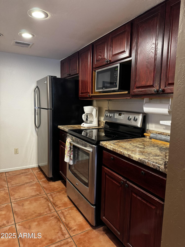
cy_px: 124
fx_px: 171
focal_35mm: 24
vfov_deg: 71.6
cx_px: 92
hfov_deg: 56.8
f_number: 1.78
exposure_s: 1/40
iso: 640
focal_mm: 6.76
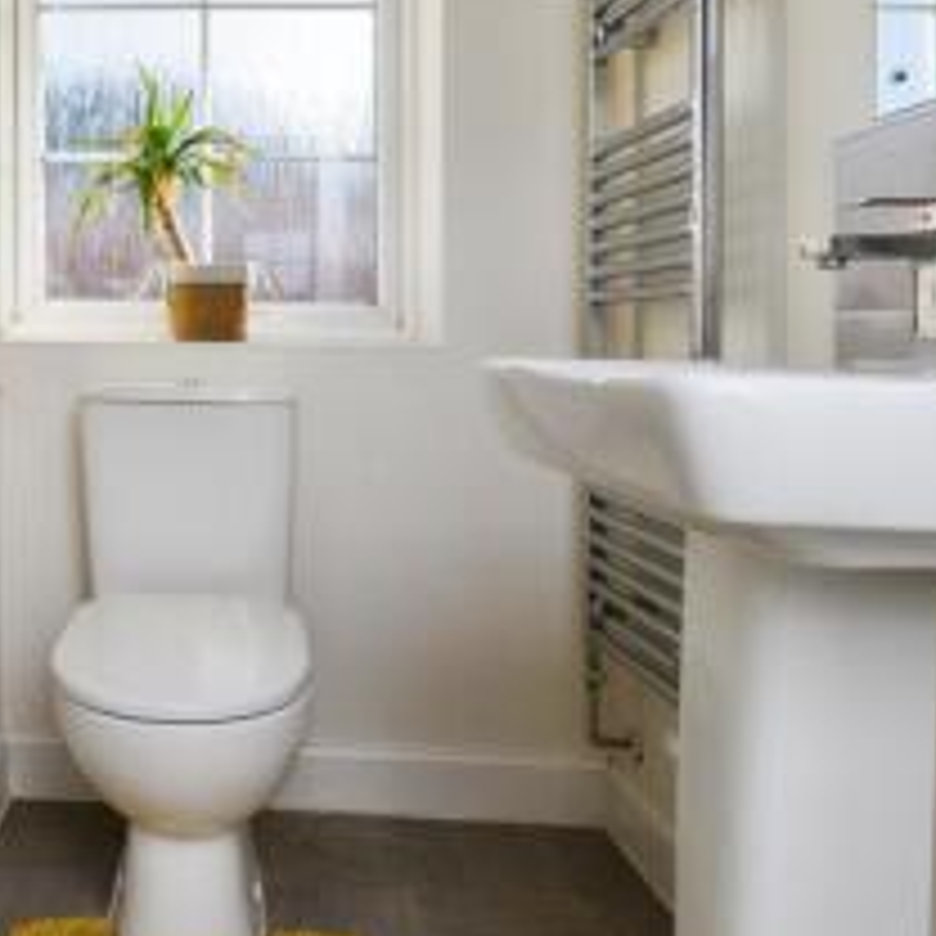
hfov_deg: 46.0
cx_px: 130
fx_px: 1010
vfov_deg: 49.1
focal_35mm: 33
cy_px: 335
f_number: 8
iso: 400
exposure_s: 1/200
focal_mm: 17
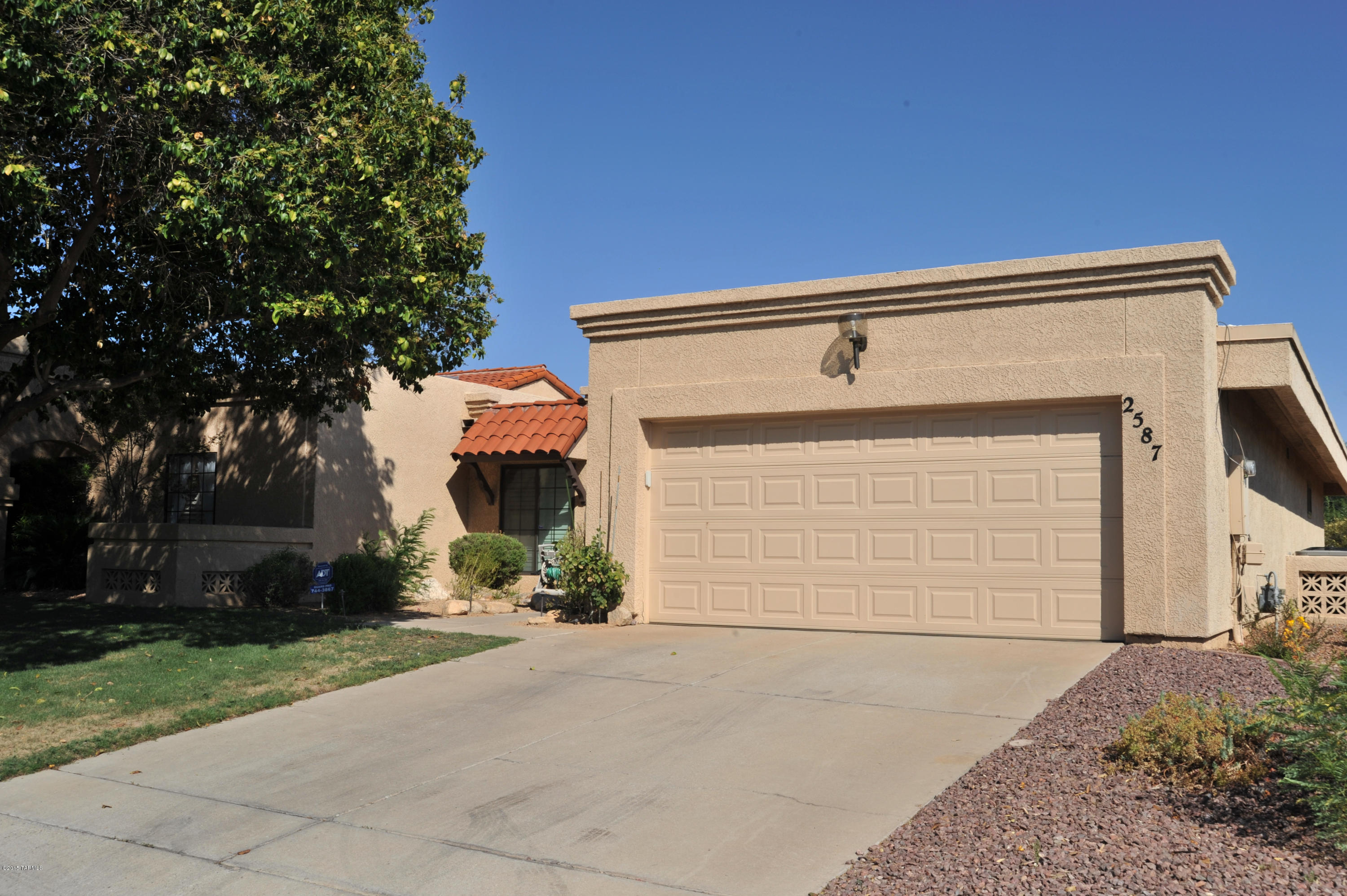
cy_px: 448
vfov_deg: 37.8
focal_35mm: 35
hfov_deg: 54.5
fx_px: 1309
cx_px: 674
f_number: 14
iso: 250
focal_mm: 35
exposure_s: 1/320
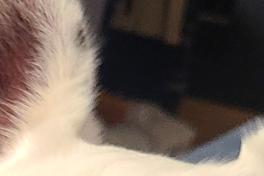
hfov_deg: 11.3
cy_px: 370
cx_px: -202
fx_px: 1239
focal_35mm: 169
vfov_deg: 7.7
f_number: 1.8
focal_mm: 5.4
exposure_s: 1/60
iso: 250
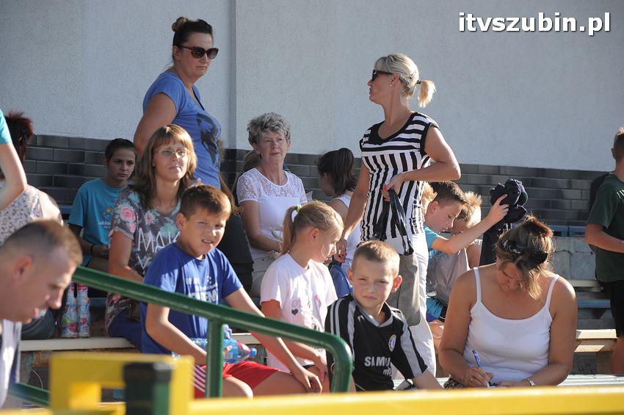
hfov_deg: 13.1
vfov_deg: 8.7
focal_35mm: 158
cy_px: 208
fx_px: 2727
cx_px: 312
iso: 400
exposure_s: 1/500
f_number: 5.6
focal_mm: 105
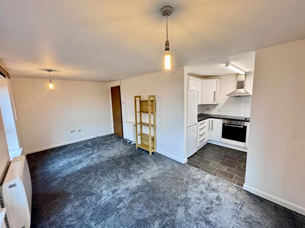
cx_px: 152
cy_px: 114
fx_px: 123
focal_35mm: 14
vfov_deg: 85.7
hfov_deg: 102.1
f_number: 2.2
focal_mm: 2.22
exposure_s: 1/50
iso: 320
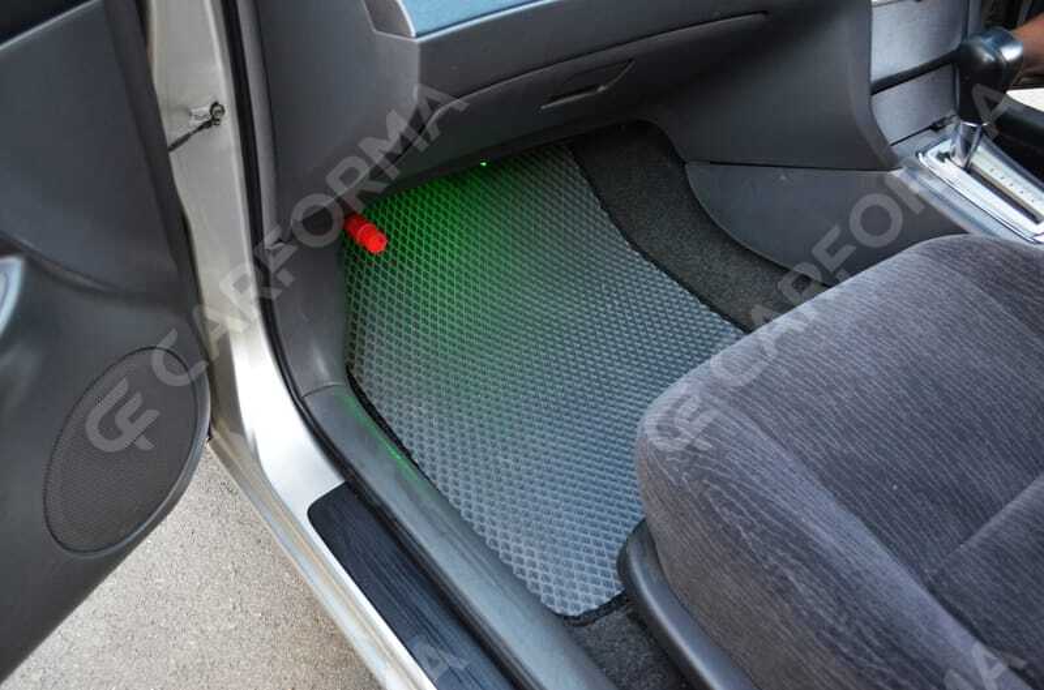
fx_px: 955
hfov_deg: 57.3
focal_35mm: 33
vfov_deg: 39.8
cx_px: 522
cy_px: 345
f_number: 3.8
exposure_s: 1/30
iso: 1250
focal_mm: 22
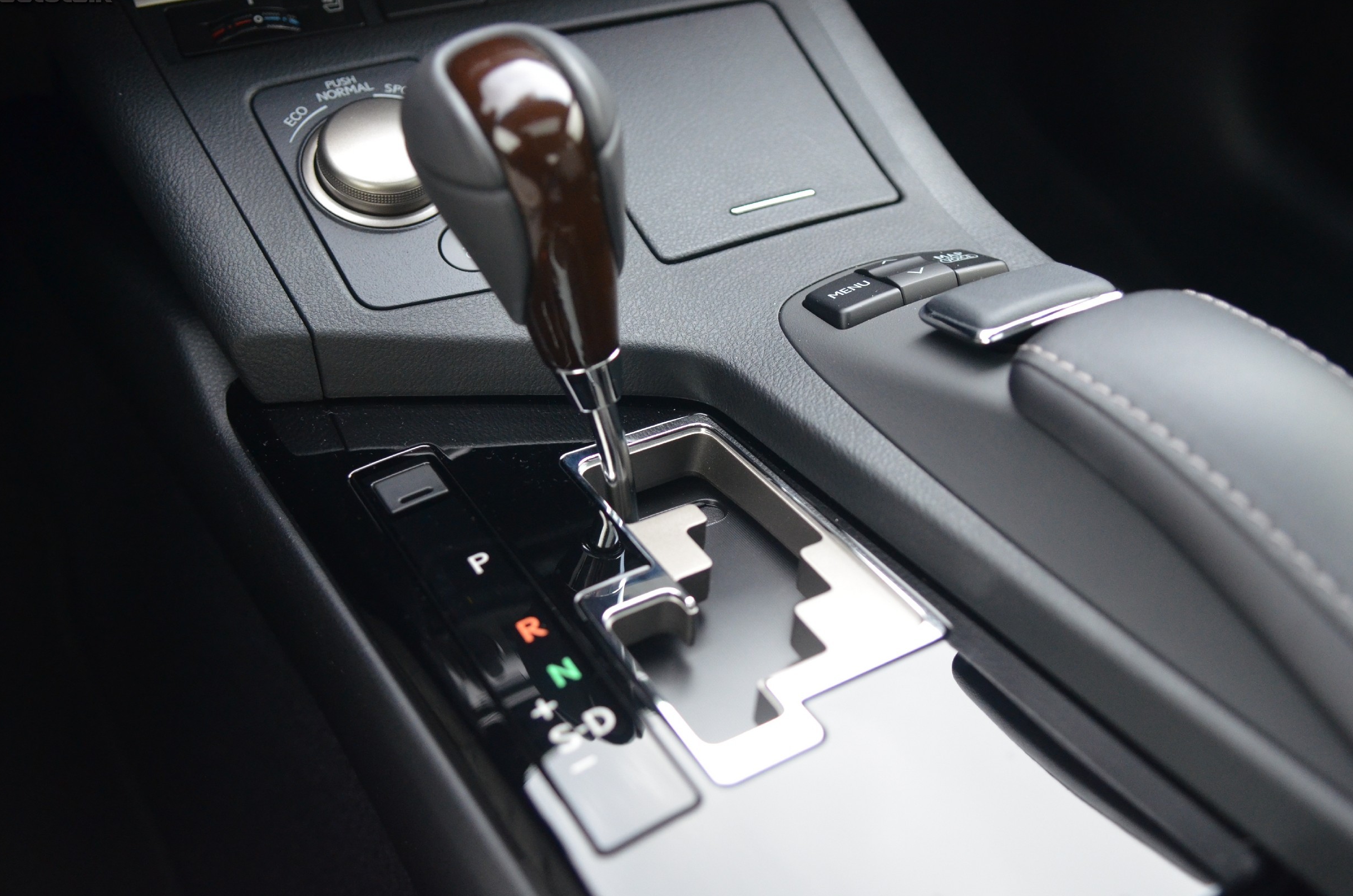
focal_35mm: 37
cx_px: 684
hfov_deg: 52.0
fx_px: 1388
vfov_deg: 35.8
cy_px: 441
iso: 1600
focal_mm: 24
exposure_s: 1/160
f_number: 2.8
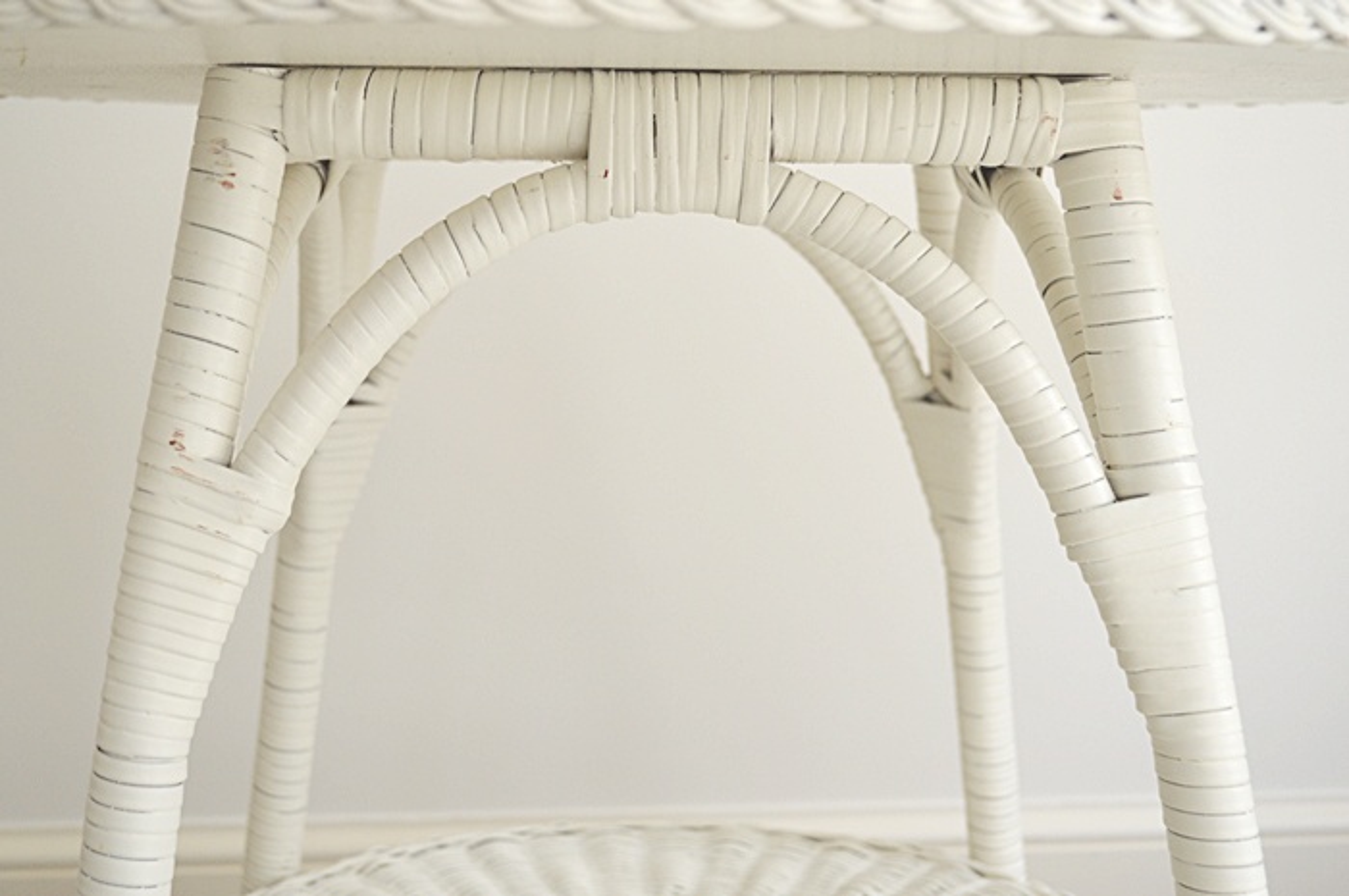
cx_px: 674
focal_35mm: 48
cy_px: 448
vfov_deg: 28.0
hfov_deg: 41.2
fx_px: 1797
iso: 400
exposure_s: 1/80
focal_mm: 32
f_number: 4.8
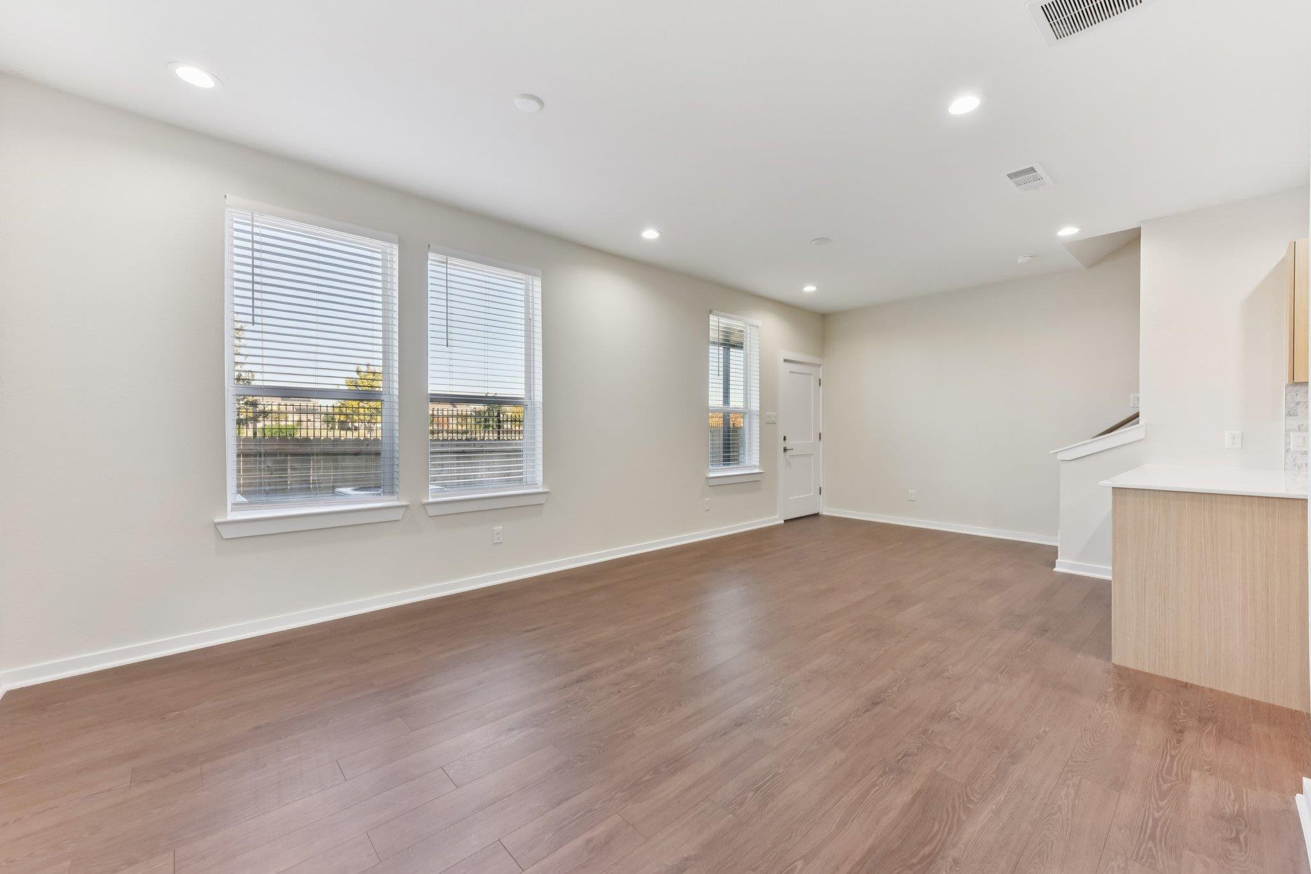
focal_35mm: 15
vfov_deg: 77.3
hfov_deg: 100.4
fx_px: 546
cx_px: 656
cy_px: 437
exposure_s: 1/40
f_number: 8
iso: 400
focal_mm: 15
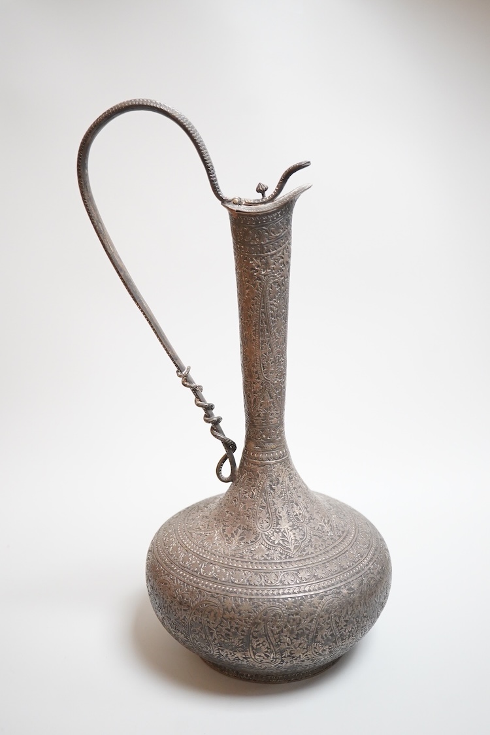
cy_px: 368
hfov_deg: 29.9
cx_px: 245
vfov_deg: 43.6
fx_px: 919
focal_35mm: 45
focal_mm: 30
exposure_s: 1/160
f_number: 5
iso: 2500
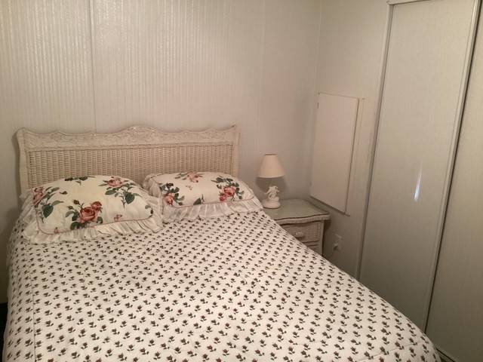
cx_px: 242
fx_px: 433
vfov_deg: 45.4
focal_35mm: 31
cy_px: 181
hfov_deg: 58.4
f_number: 2.4
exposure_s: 1/50
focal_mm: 3.3
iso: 250
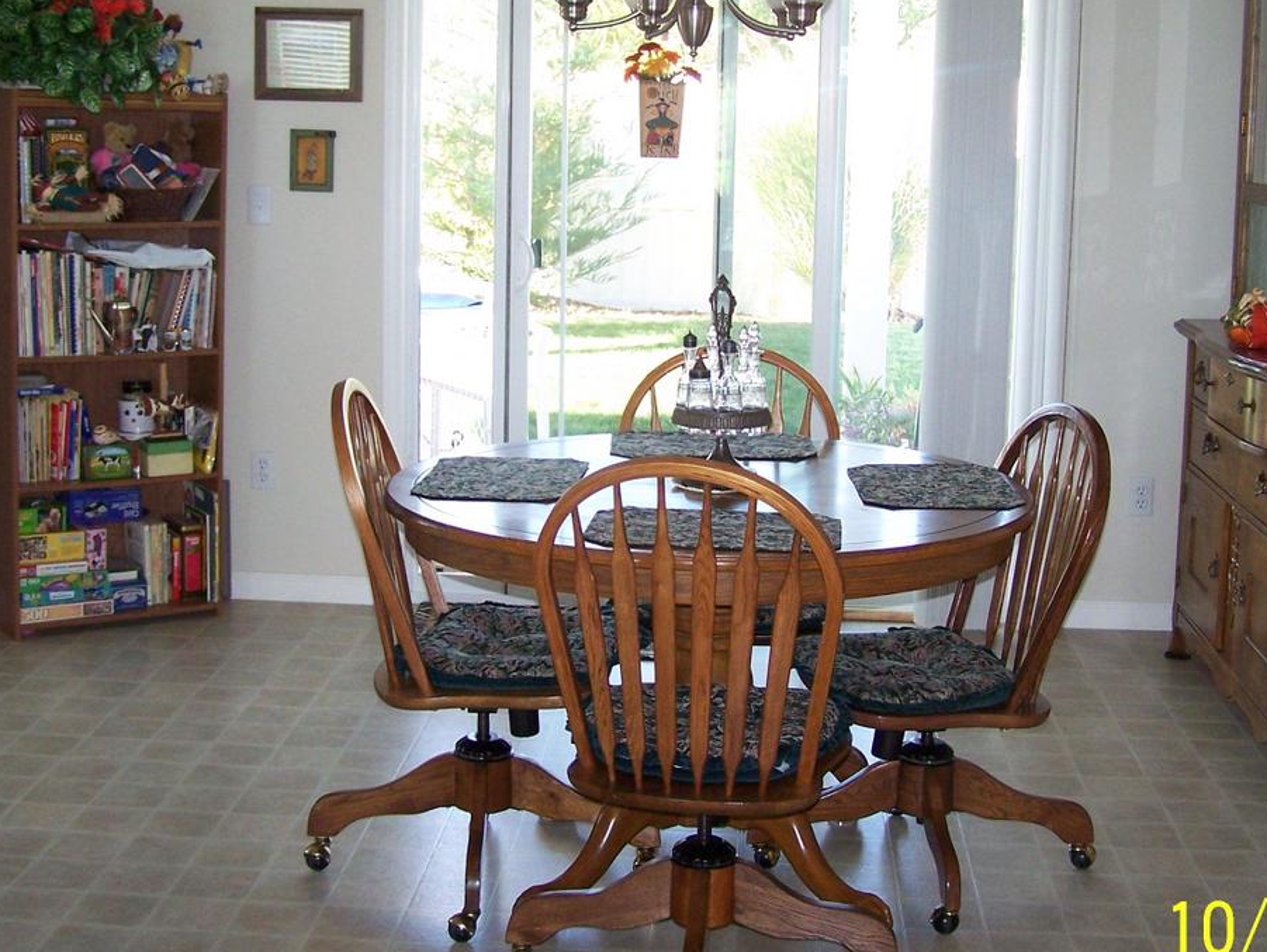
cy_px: 425
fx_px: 1978
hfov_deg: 35.5
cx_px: 713
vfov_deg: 27.0
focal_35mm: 54
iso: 160
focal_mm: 6.3
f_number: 2.8
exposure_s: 1/60
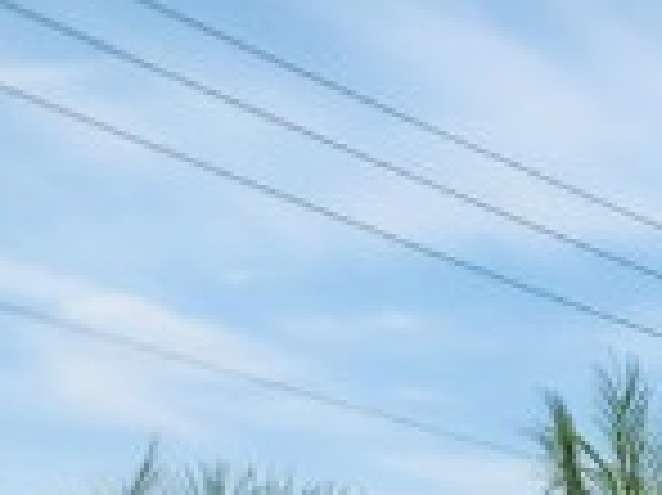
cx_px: 2220
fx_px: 3057
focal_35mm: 160
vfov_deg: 8.7
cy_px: 1053
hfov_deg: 9.0
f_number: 1.8
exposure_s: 1/1453
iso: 12
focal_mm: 6.4
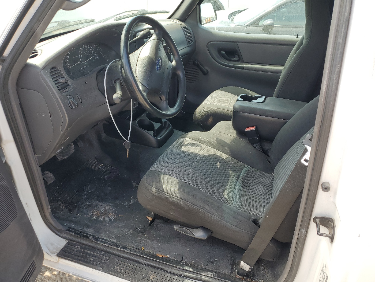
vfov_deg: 53.1
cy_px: 141
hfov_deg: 67.3
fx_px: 282
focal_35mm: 26
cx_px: 188
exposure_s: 1/435
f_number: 1.5
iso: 50
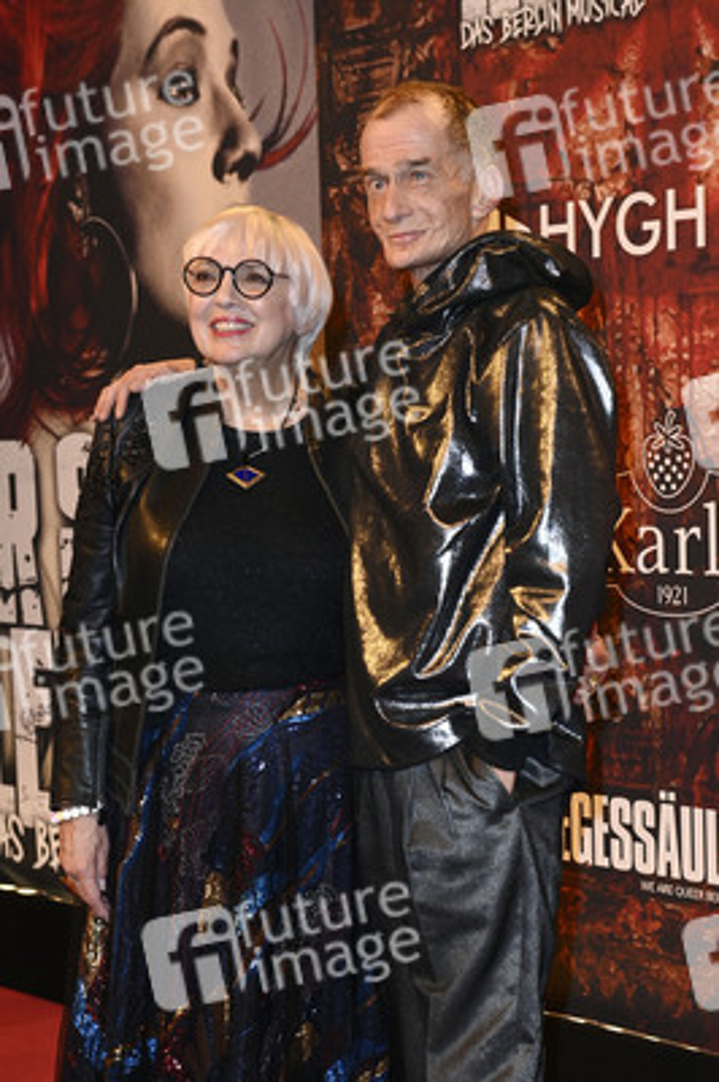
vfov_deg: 28.9
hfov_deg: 19.4
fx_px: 2101
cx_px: 360
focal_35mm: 70
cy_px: 541
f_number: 5.6
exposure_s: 1/250
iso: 1600
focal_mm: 70
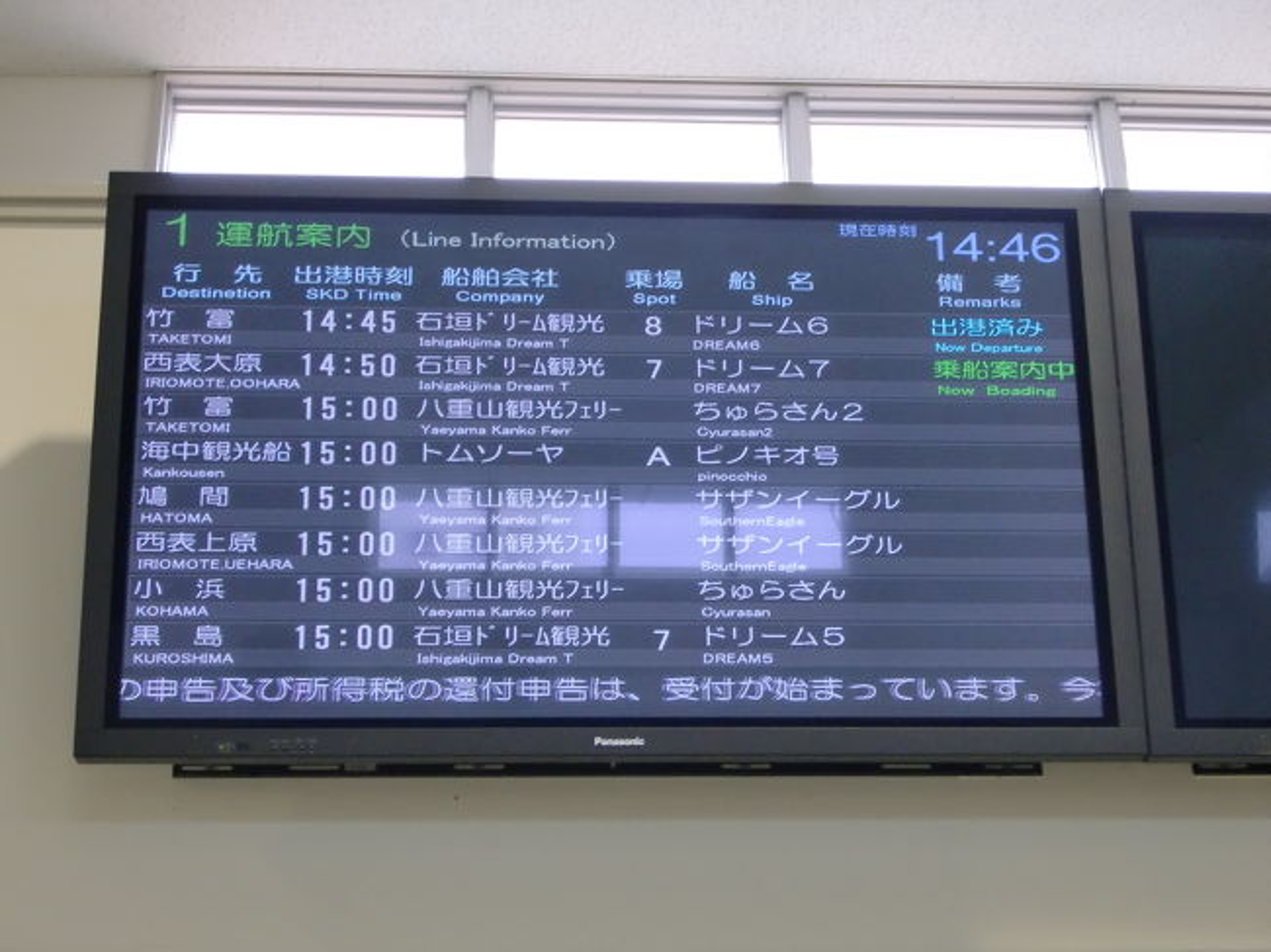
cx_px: 636
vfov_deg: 22.2
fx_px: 2422
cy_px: 476
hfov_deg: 29.4
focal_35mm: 66
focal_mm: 11.7
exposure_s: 1/40
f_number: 4.1
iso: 400
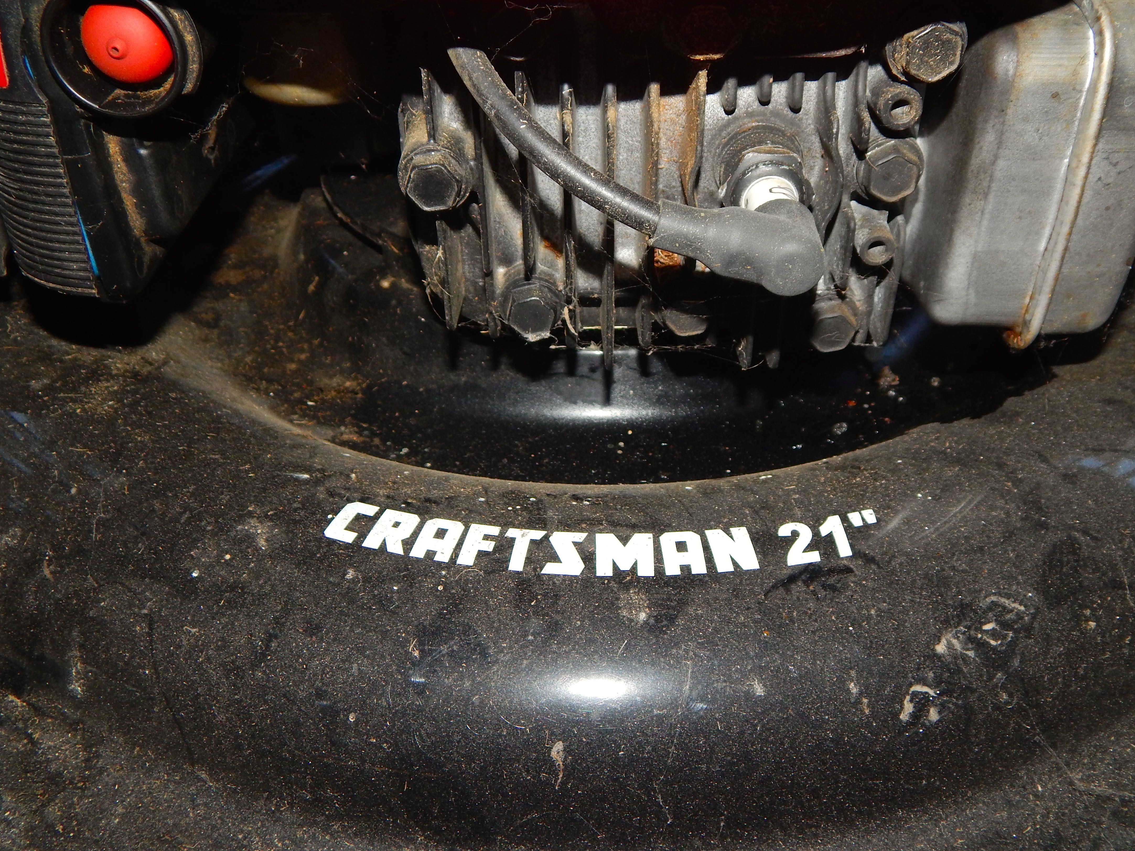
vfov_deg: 42.9
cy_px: 424
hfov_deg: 55.3
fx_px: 1082
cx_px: 600
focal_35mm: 33
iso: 200
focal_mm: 5.6
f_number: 6.5
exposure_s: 1/30
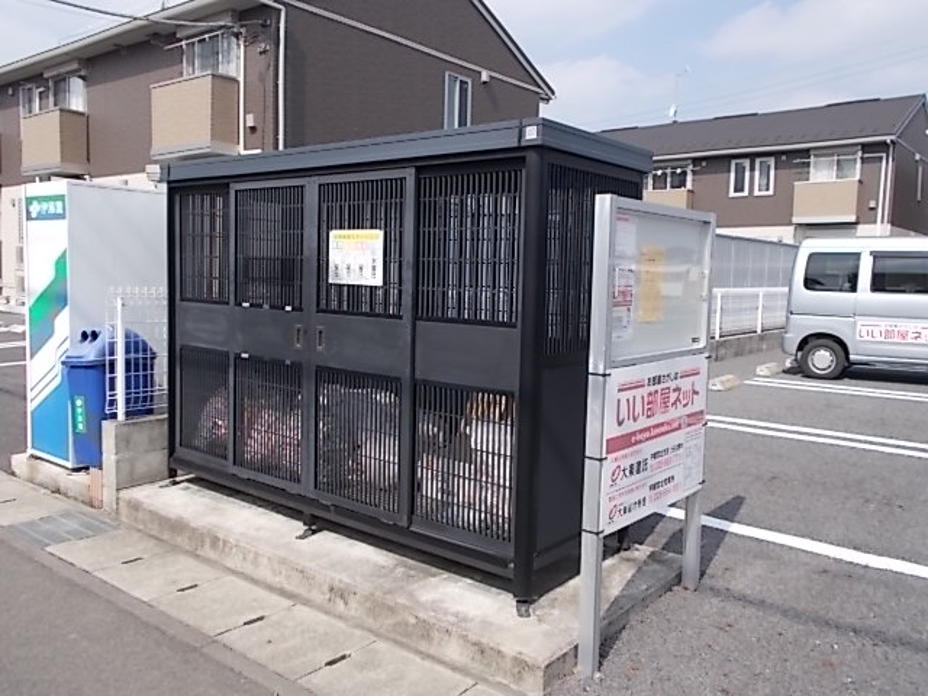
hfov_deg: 60.0
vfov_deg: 46.8
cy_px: 348
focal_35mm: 30
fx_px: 804
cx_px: 464
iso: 80
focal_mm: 5.3
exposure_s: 1/100
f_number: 8.6
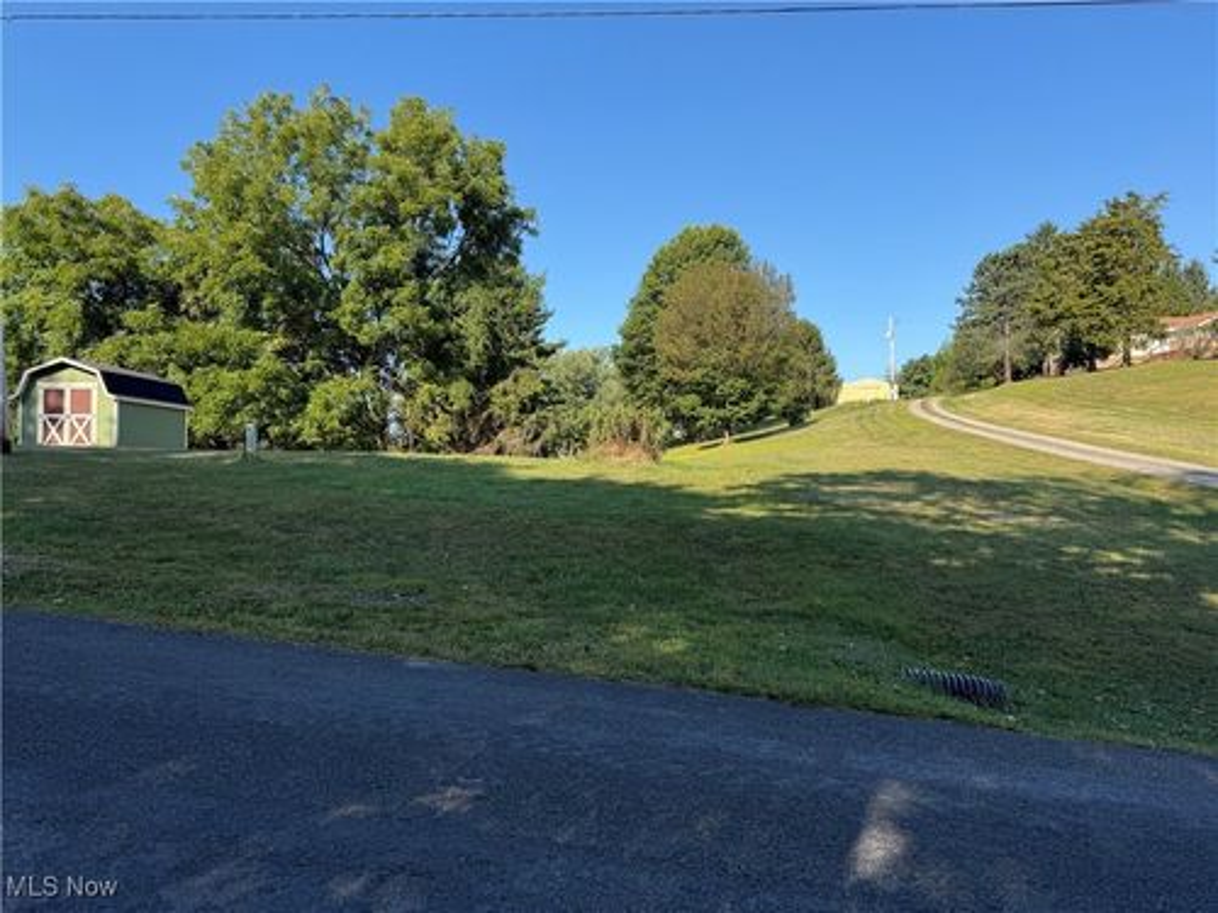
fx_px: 844
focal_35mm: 24
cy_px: 456
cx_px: 609
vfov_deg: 56.8
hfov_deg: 71.6
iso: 80
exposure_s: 1/2252
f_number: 1.78
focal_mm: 6.76
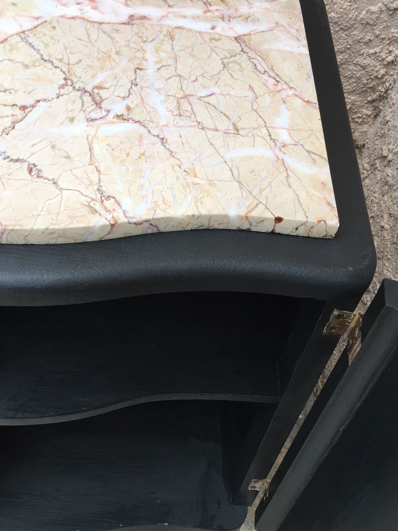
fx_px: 675
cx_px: 137
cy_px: 387
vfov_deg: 41.9
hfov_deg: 32.6
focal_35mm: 44
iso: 32
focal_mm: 4.15
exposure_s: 1/50
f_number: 2.2
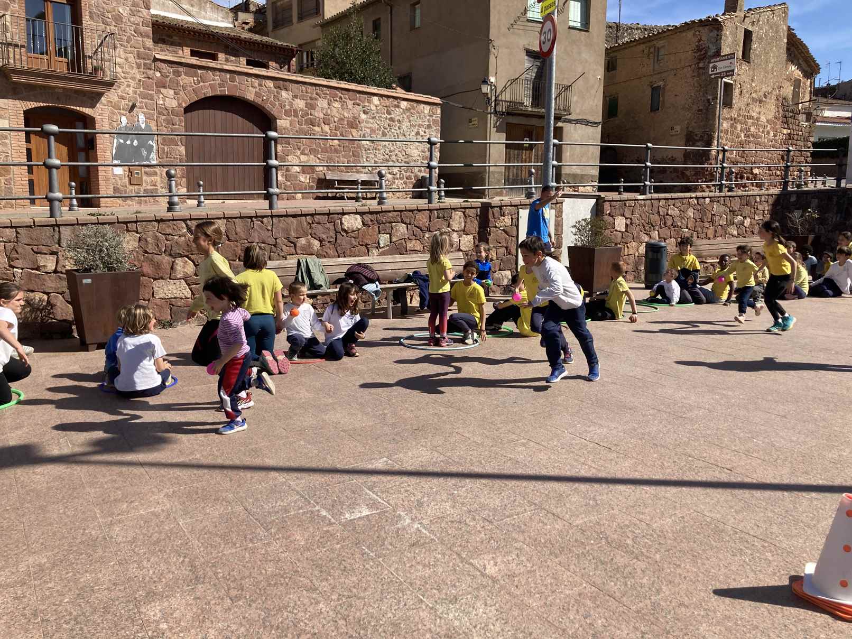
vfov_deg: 49.7
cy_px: 320
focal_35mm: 28
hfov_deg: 63.4
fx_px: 689
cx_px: 426
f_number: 1.8
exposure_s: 1/1919
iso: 20
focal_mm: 3.99
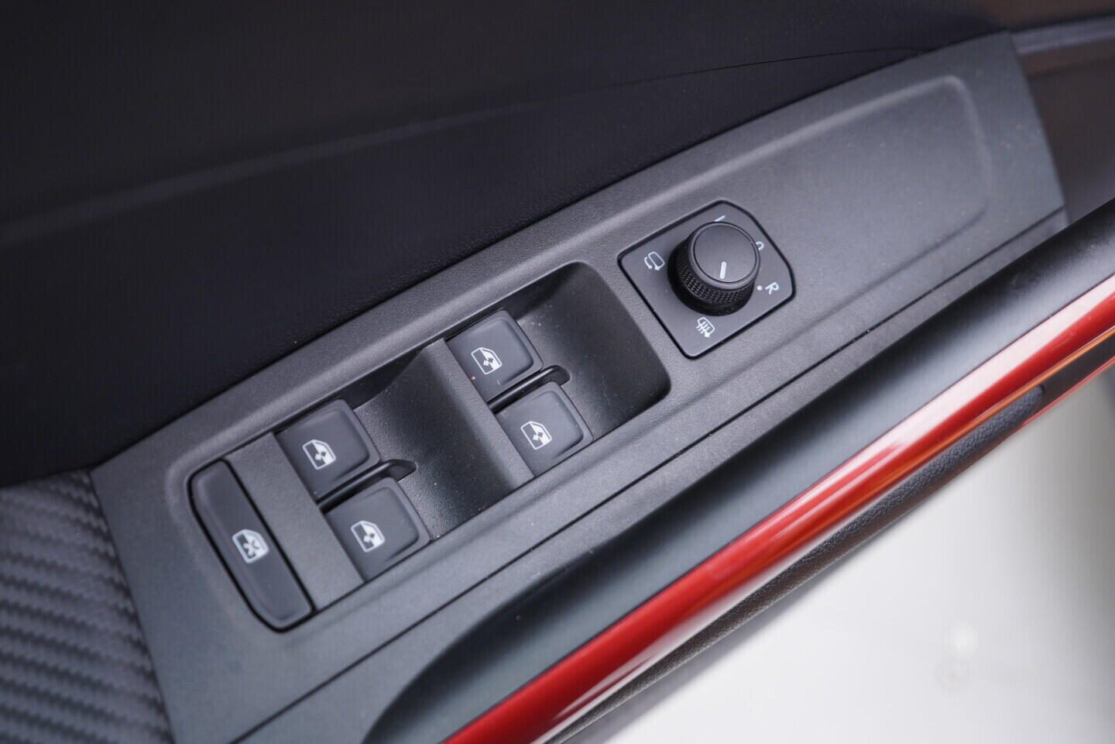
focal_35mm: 36
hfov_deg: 53.1
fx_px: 1115
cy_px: 372
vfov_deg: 36.9
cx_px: 558
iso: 250
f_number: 2.8
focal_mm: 24
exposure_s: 1/40
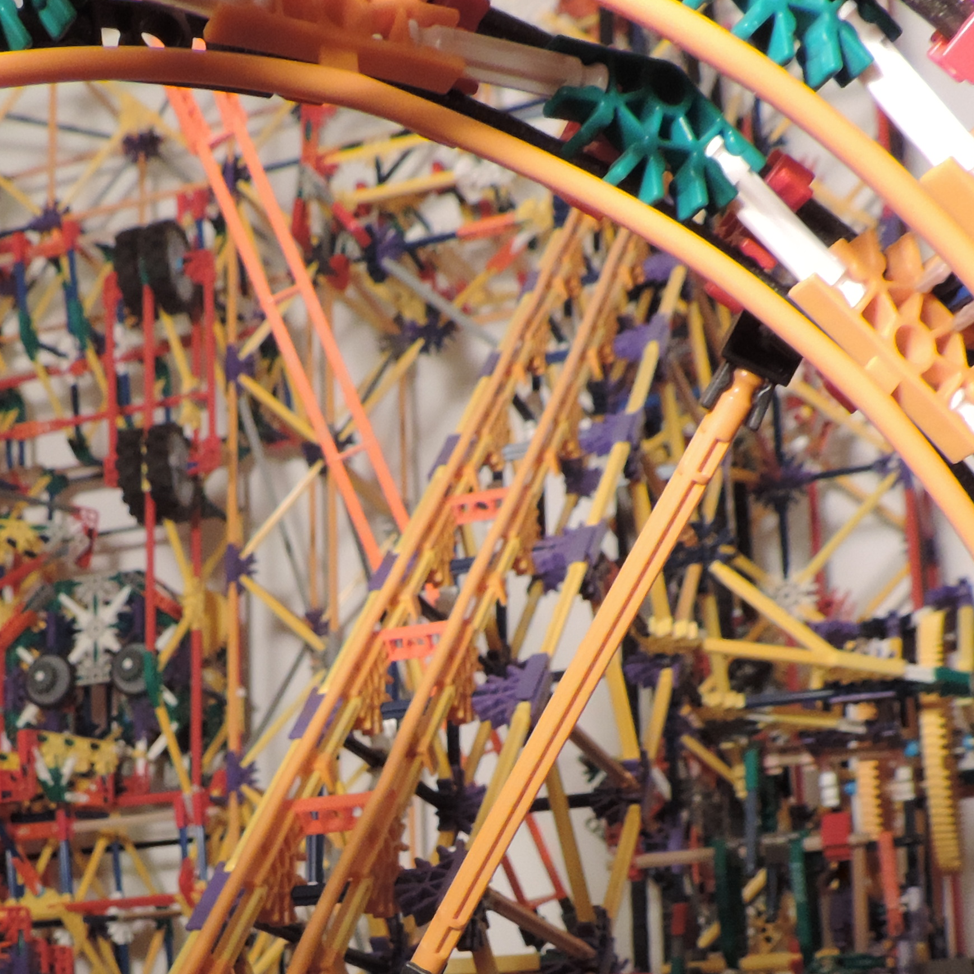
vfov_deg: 27.5
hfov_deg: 28.2
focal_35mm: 60
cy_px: 897
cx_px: 242
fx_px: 1910
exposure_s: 1/30
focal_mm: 4.3
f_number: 3
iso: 250
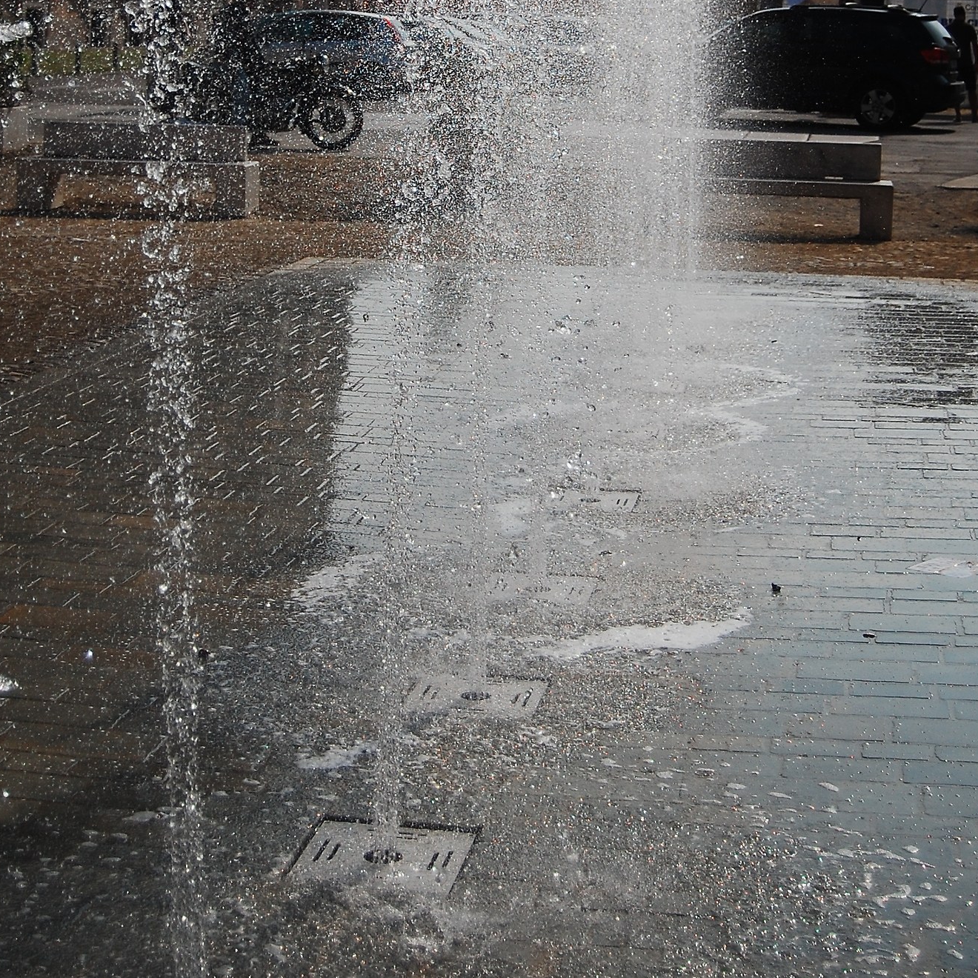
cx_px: 464
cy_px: 139
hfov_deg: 24.1
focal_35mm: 72
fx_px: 2294
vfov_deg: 23.6
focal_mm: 31
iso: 200
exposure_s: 1/4000
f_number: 4.5
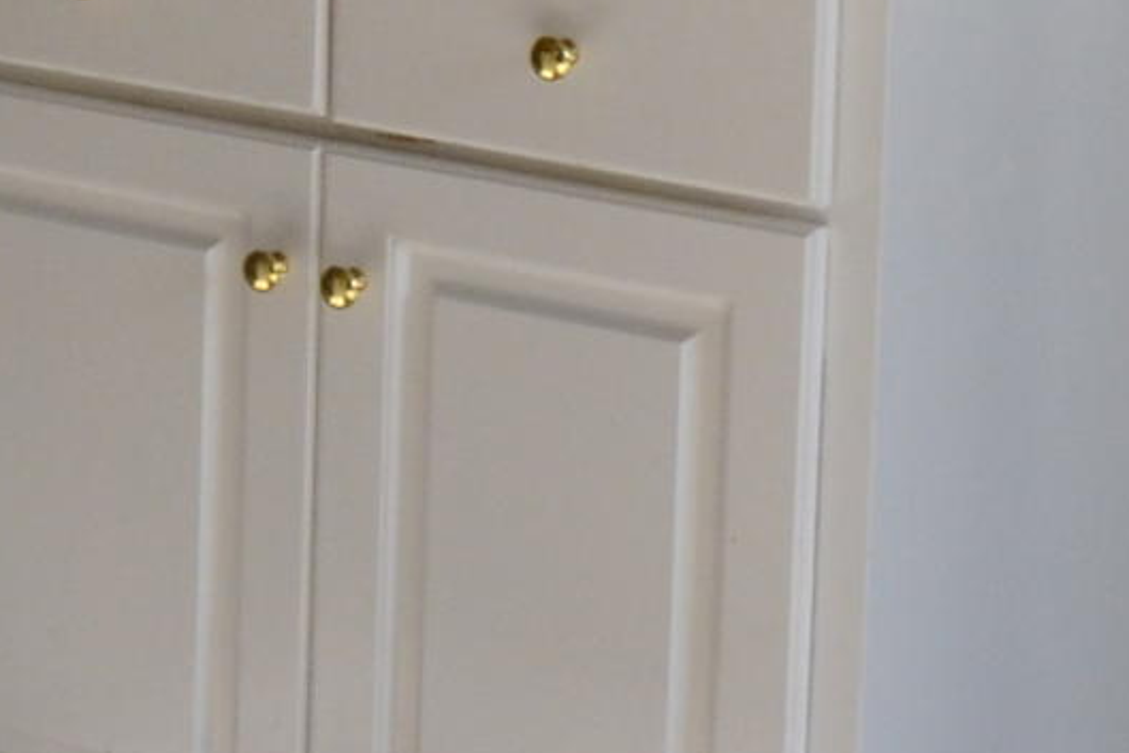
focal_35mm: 170
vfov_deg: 7.9
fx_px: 5333
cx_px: -747
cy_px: -358
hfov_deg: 11.4
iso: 400
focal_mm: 20
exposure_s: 1/125
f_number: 9
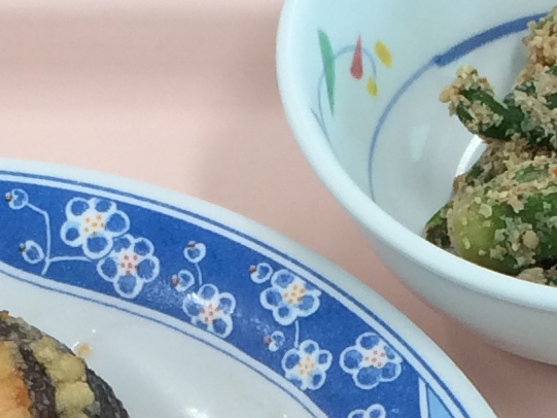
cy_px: 1056
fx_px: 2913
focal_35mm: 181
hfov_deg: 10.9
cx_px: 354
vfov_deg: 7.6
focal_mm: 4.12
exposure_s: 1/60
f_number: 2.2
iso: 40
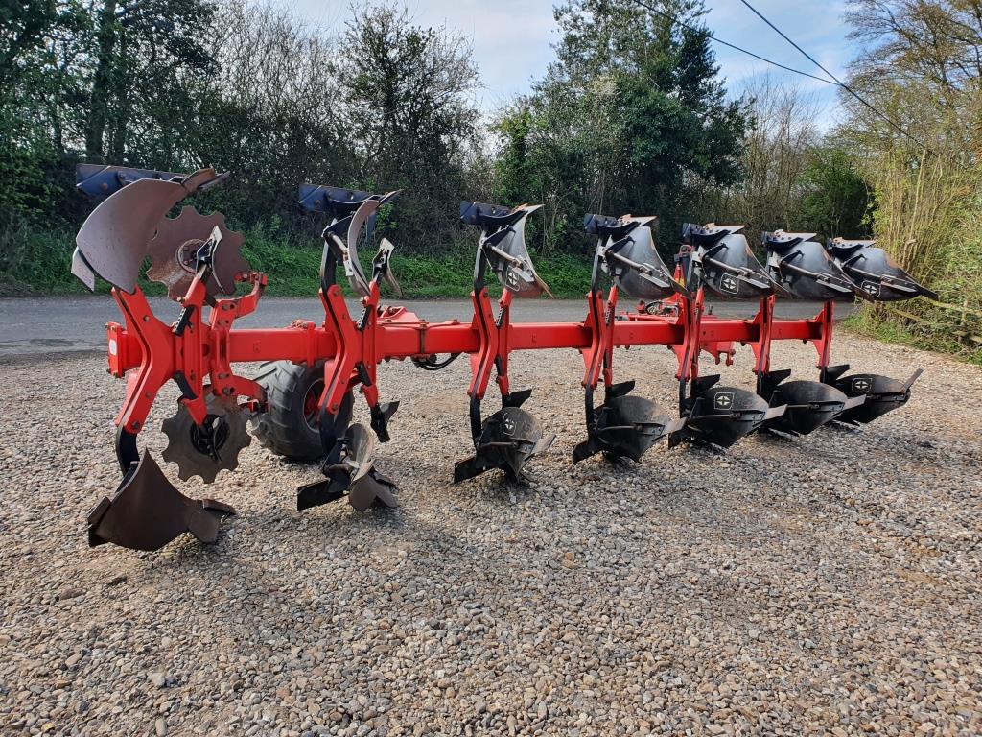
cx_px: 491
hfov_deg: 67.3
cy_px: 368
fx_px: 738
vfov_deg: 53.1
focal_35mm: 26
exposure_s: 1/494
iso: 50
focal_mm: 4.32
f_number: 2.4
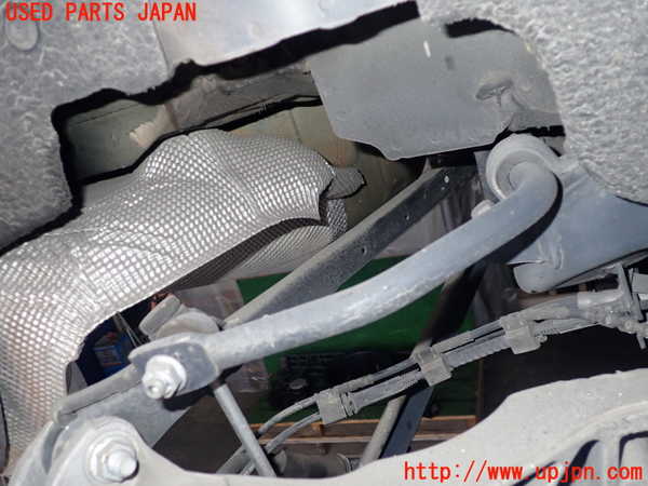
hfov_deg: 60.0
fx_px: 562
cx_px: 324
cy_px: 243
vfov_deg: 46.8
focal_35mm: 30
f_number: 6.3
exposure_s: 1/30
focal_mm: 5.5
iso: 200
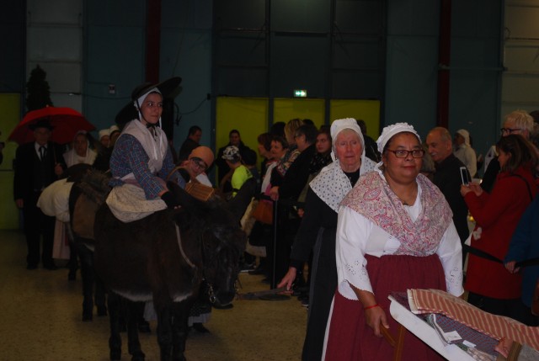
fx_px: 1080
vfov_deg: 19.0
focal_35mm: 72
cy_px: 180
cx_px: 270
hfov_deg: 28.0
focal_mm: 48
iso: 360
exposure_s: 1/60
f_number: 5.6
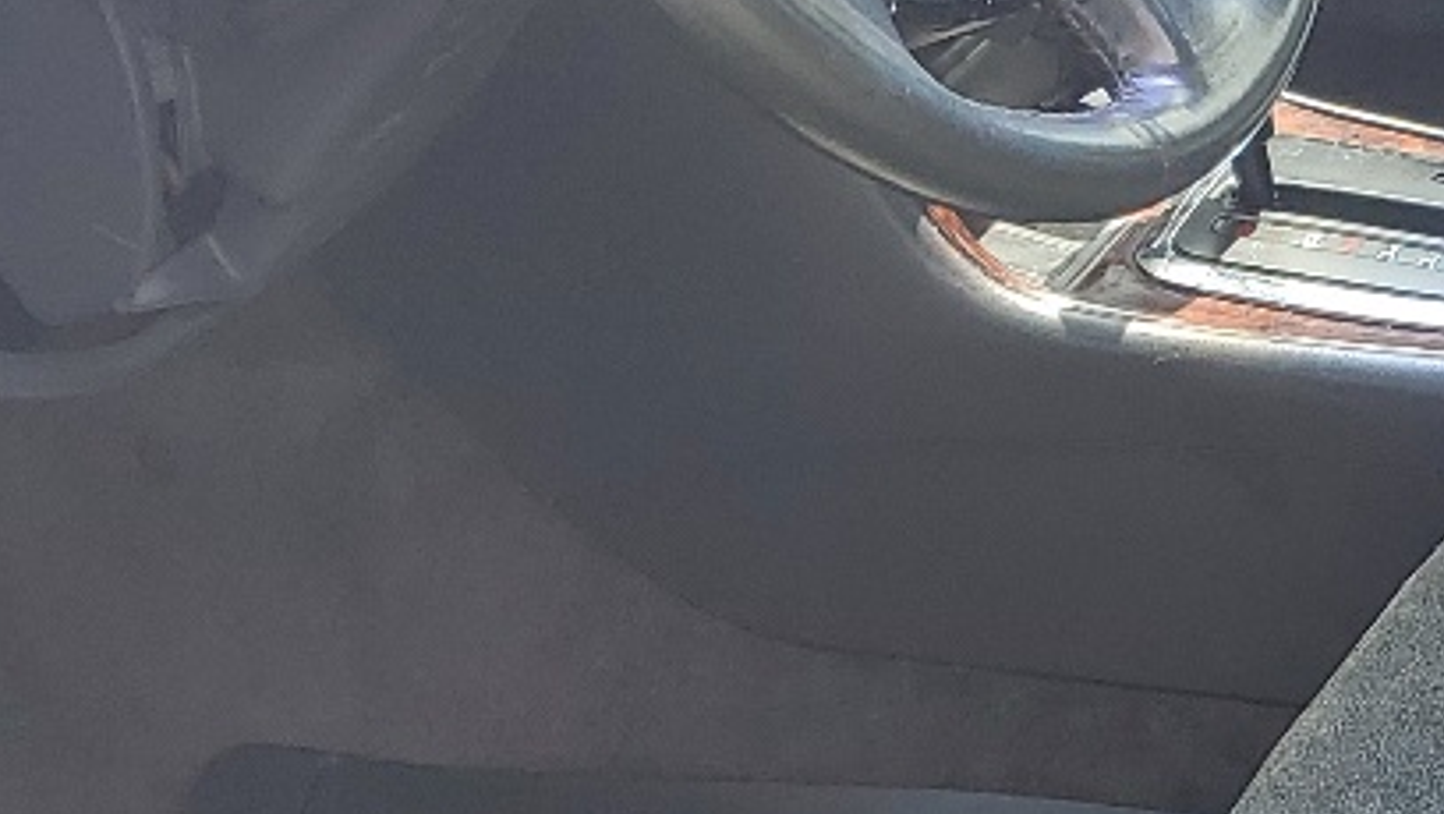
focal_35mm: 111
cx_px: 1741
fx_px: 4252
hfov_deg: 18.3
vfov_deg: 10.9
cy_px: 577
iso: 50
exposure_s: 1/588
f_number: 1.5
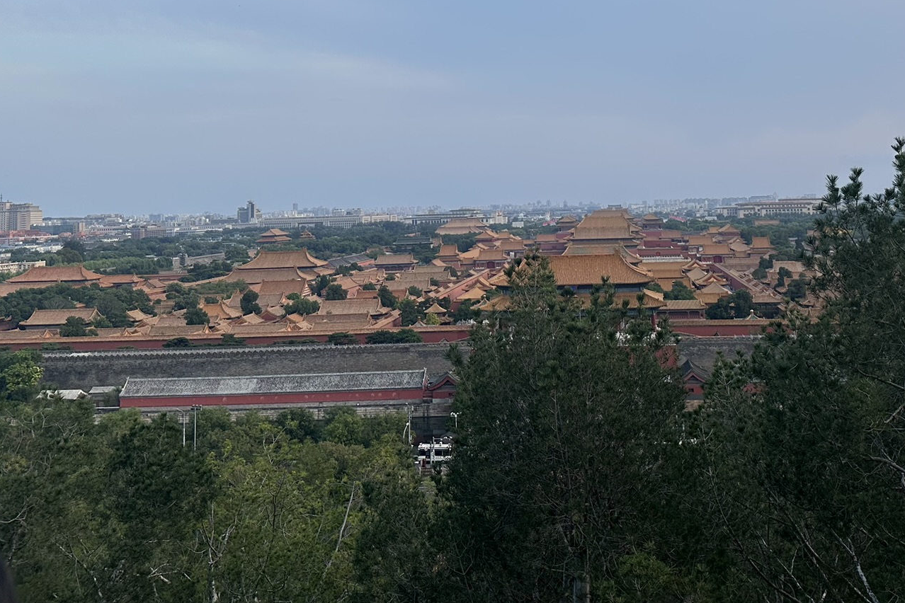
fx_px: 1005
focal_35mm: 40
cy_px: 97
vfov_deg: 32.2
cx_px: 546
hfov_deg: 48.2
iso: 80
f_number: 1.78
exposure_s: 1/704
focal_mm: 6.86
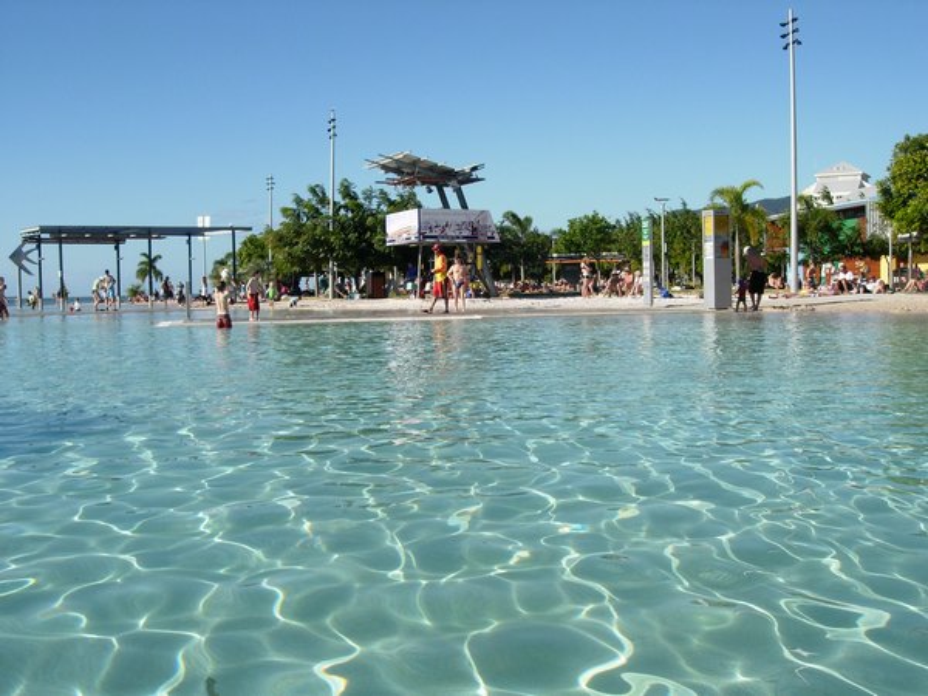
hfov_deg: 49.0
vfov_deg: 37.7
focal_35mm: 38
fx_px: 1019
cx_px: 464
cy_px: 348
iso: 79
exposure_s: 1/836
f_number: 4.8
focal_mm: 7.8
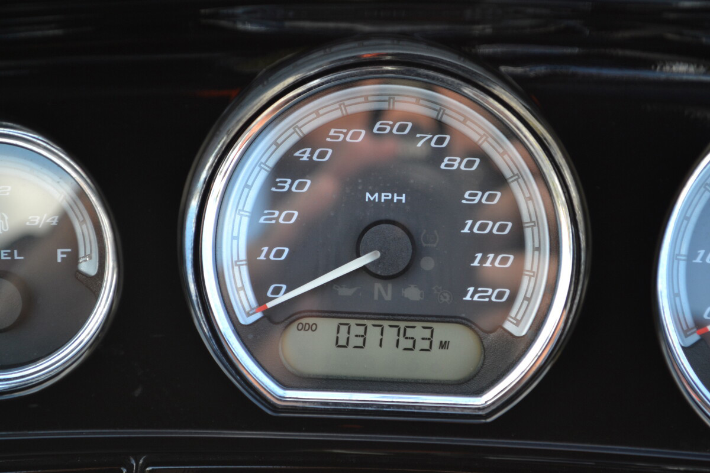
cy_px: 236
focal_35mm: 78
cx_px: 355
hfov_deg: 26.0
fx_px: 1538
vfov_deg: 17.5
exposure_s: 1/125
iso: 360
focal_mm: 52
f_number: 5.6
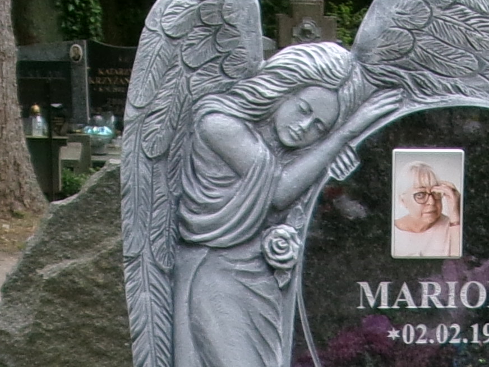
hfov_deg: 13.3
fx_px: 2091
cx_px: 408
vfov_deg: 9.2
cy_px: 833
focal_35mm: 148
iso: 100
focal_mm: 5.1
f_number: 3.9
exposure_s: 1/170
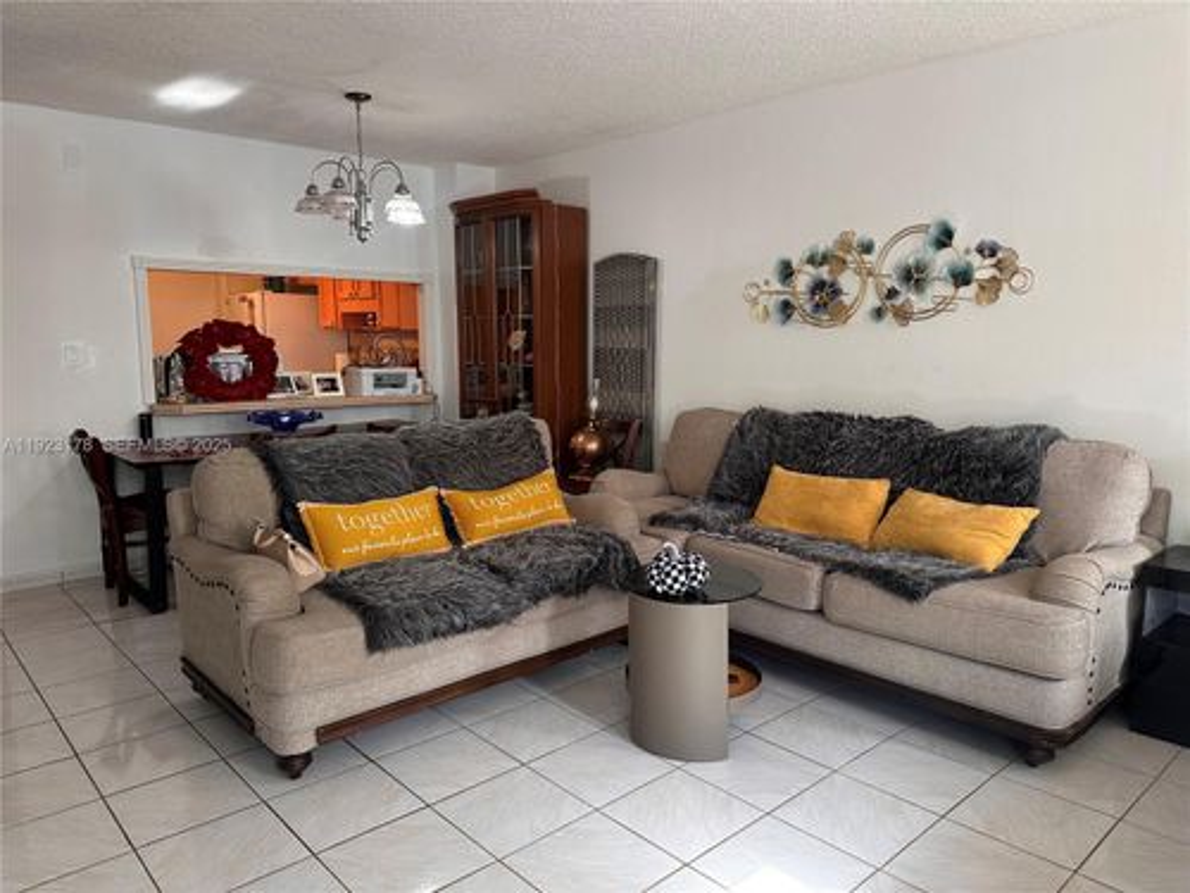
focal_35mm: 24
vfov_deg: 56.8
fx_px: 825
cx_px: 595
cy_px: 446
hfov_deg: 71.6
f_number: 1.78
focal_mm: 6.86
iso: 160
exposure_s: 1/121
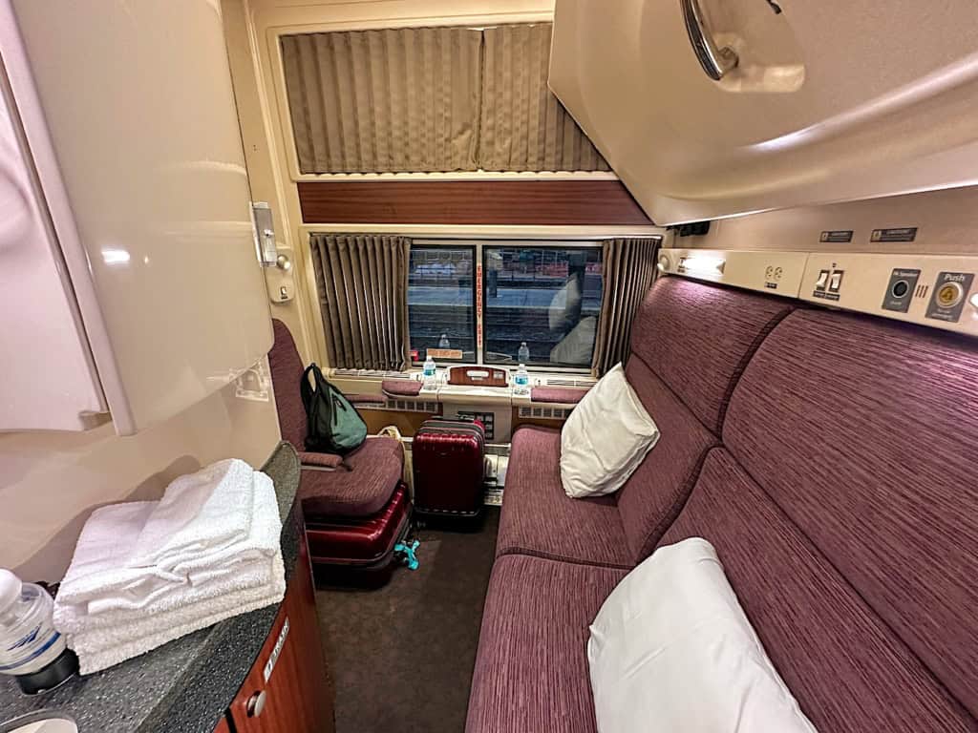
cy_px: 366
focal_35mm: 14
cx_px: 489
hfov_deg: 102.1
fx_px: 396
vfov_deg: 85.7
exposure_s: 1/60
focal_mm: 2.2
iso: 640
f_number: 2.2
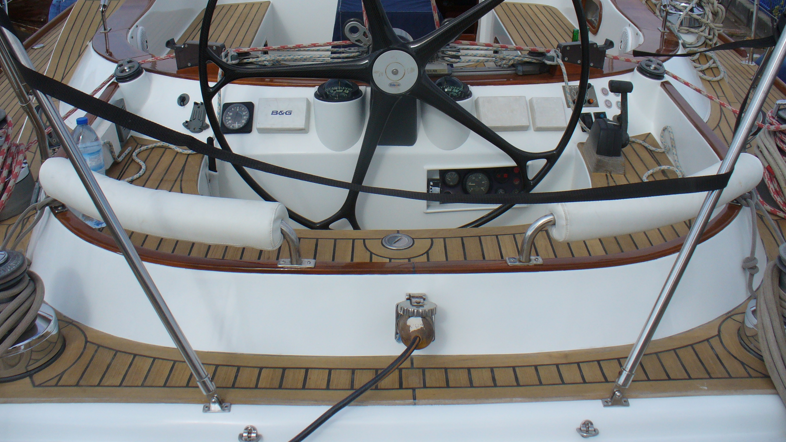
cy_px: 144
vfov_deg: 28.8
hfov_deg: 49.4
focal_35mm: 41
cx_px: 393
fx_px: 855
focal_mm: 6.1
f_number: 5.6
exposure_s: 1/400
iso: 80
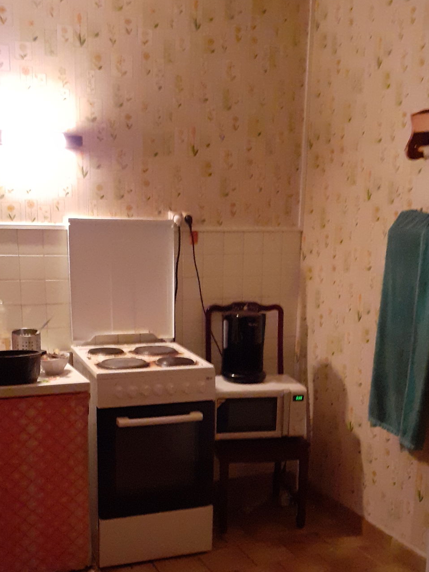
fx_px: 744
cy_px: 402
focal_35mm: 45
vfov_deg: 41.3
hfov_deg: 32.2
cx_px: 236
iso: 800
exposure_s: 1/20
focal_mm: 3.6
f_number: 1.9
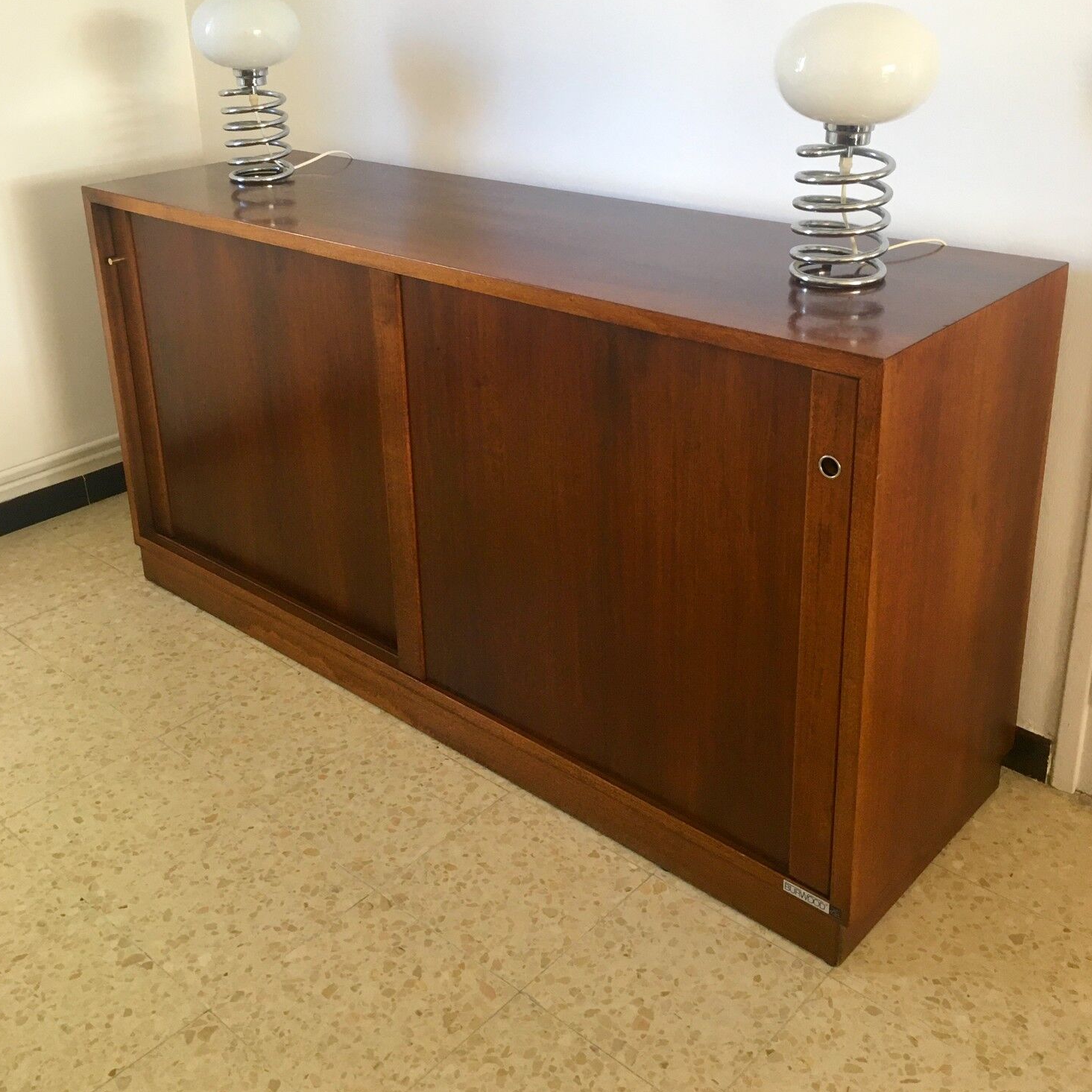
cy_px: 391
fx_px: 1249
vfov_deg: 46.7
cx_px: 541
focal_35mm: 35
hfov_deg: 47.2
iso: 125
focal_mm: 4.15
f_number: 2.2
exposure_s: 1/33
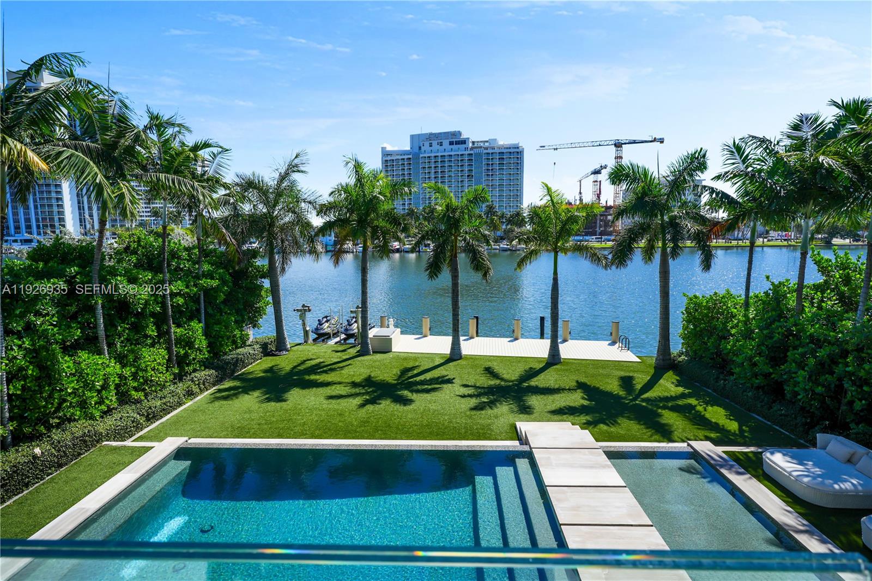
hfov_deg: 84.0
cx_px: 436
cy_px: 290
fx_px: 484
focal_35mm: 20
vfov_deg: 61.9
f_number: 10
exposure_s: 1/320
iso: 80
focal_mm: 20
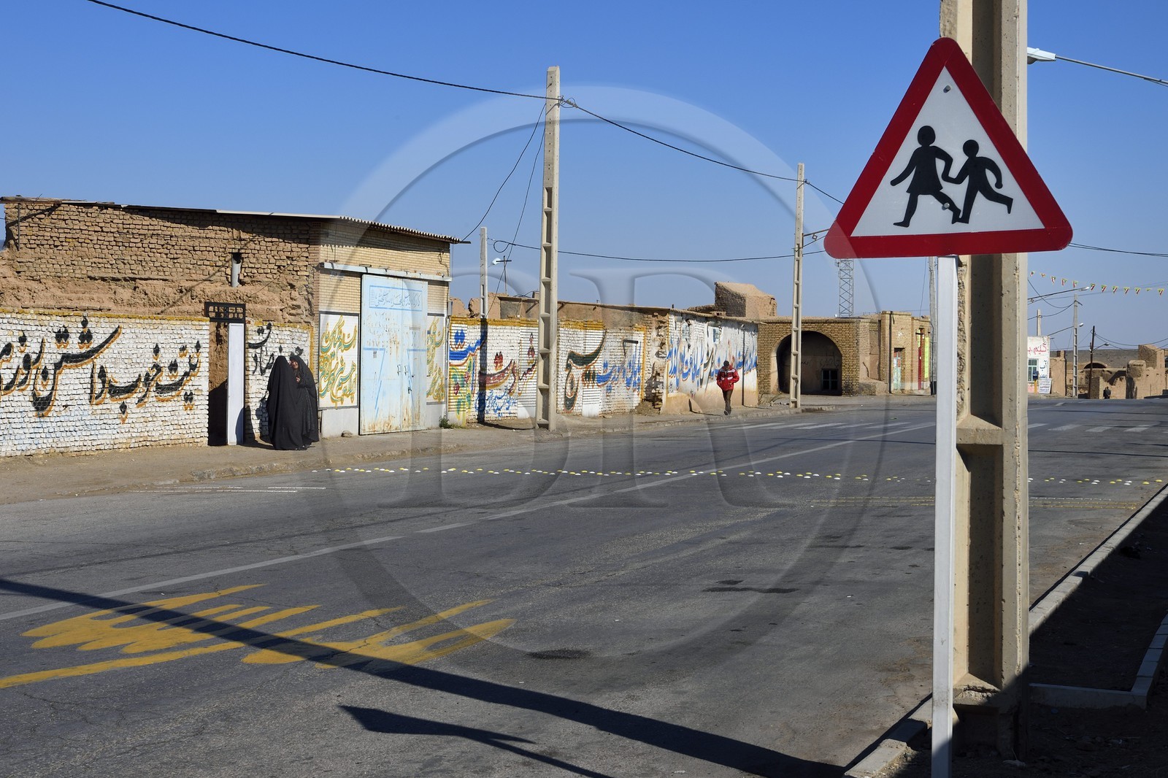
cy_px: 389
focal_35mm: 58
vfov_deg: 23.4
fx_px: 1881
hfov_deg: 34.5
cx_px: 584
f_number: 18
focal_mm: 58
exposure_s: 1/250
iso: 200
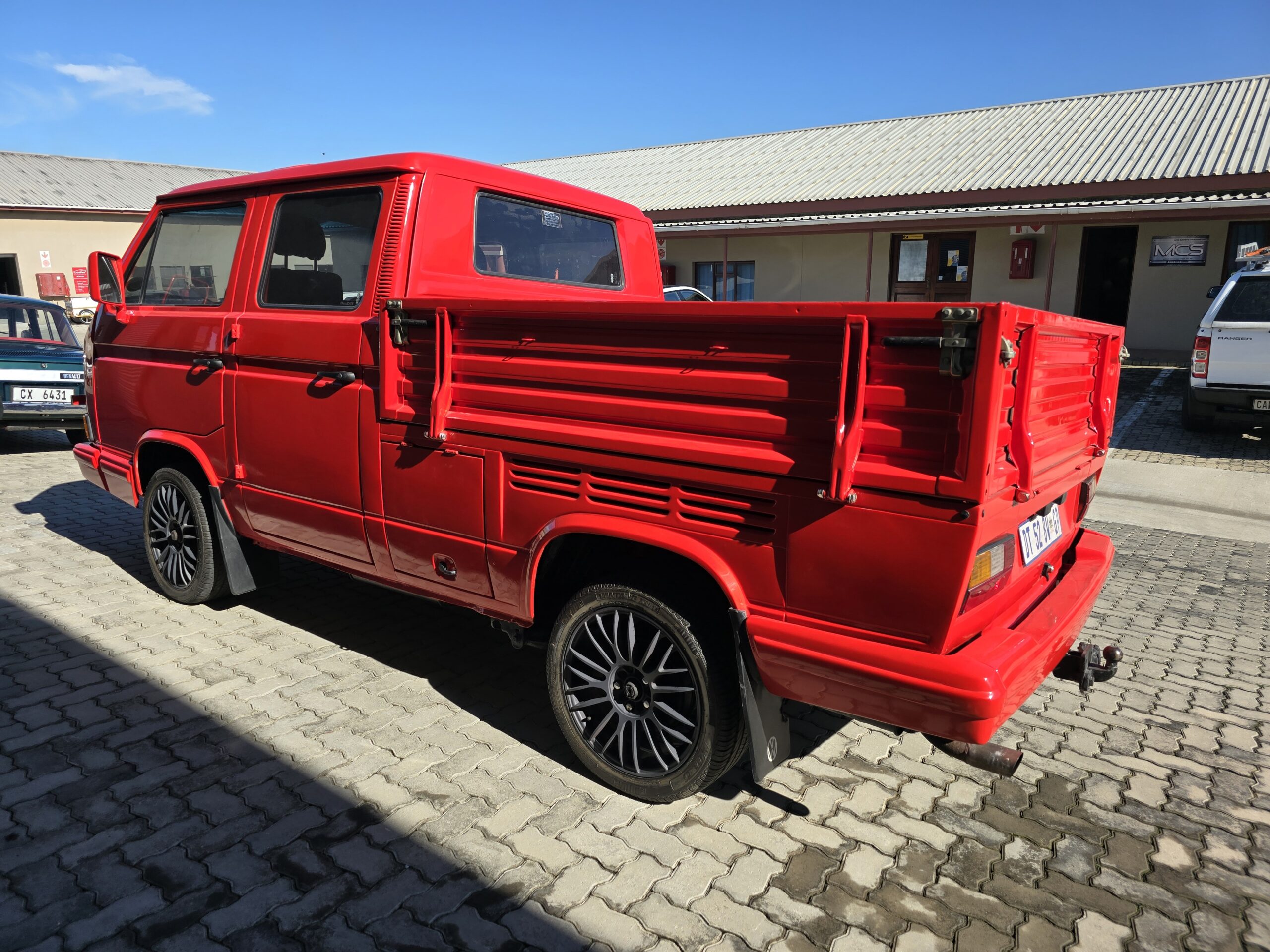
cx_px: 635
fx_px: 844
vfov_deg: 58.9
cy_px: 476
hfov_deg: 73.9
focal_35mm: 23
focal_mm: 6.3
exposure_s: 1/657
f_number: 1.7
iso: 12
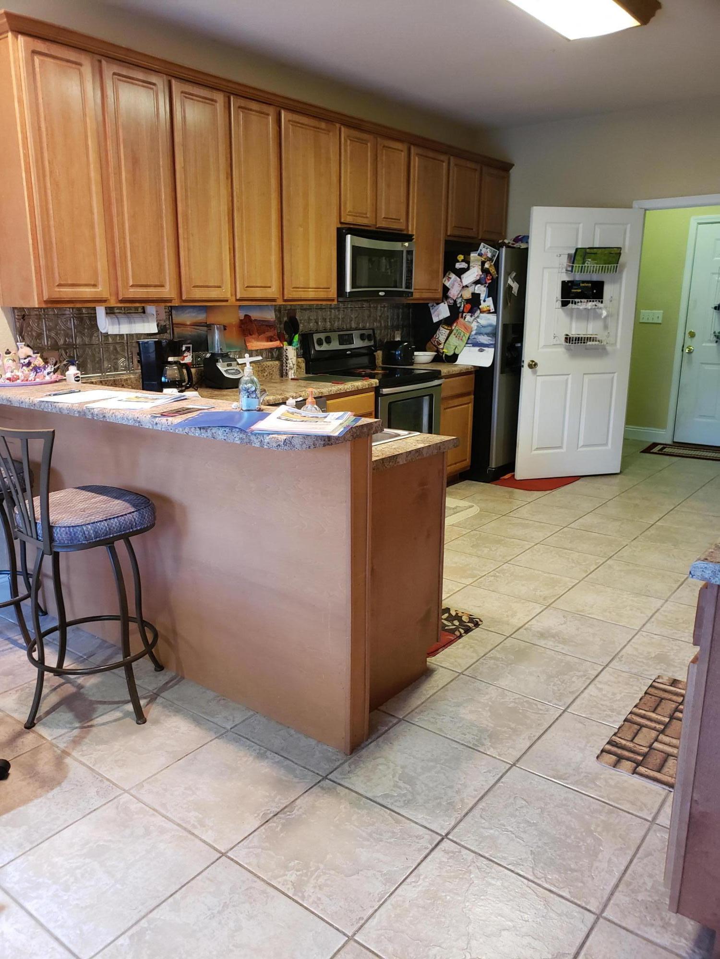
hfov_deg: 53.1
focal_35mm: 26
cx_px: 360
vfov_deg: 67.3
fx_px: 721
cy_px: 480
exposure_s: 1/20
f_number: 2.4
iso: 250
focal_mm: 4.3
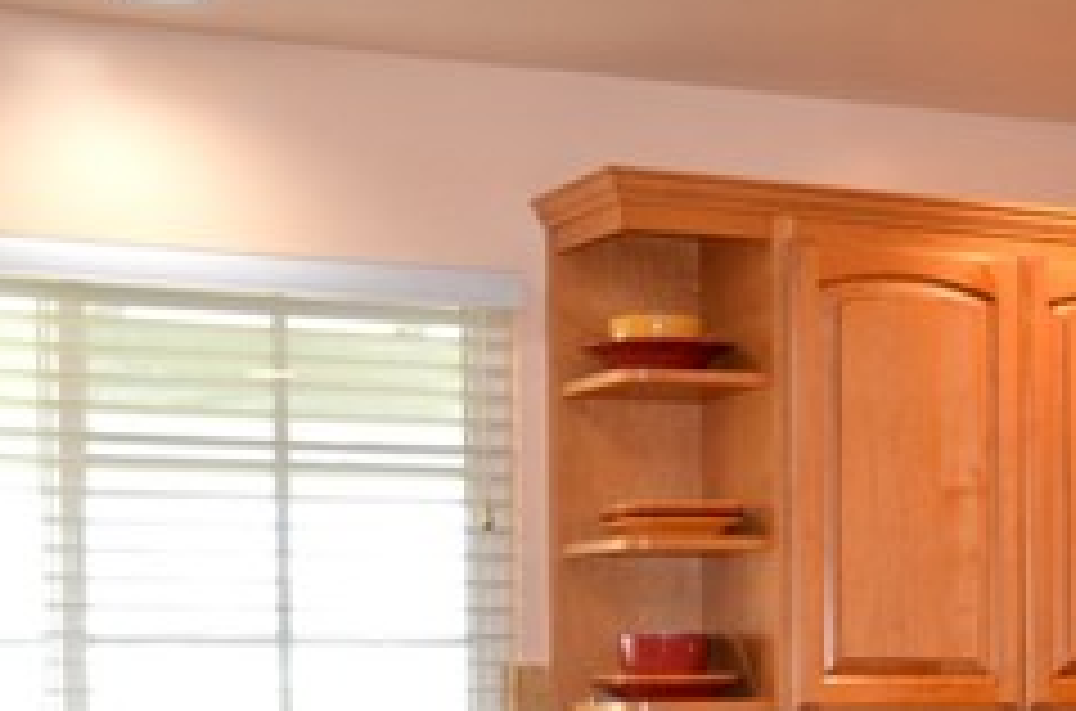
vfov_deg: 13.3
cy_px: 778
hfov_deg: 20.0
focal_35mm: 100
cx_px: 995
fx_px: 2991
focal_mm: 25
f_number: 4
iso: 450
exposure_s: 1/60
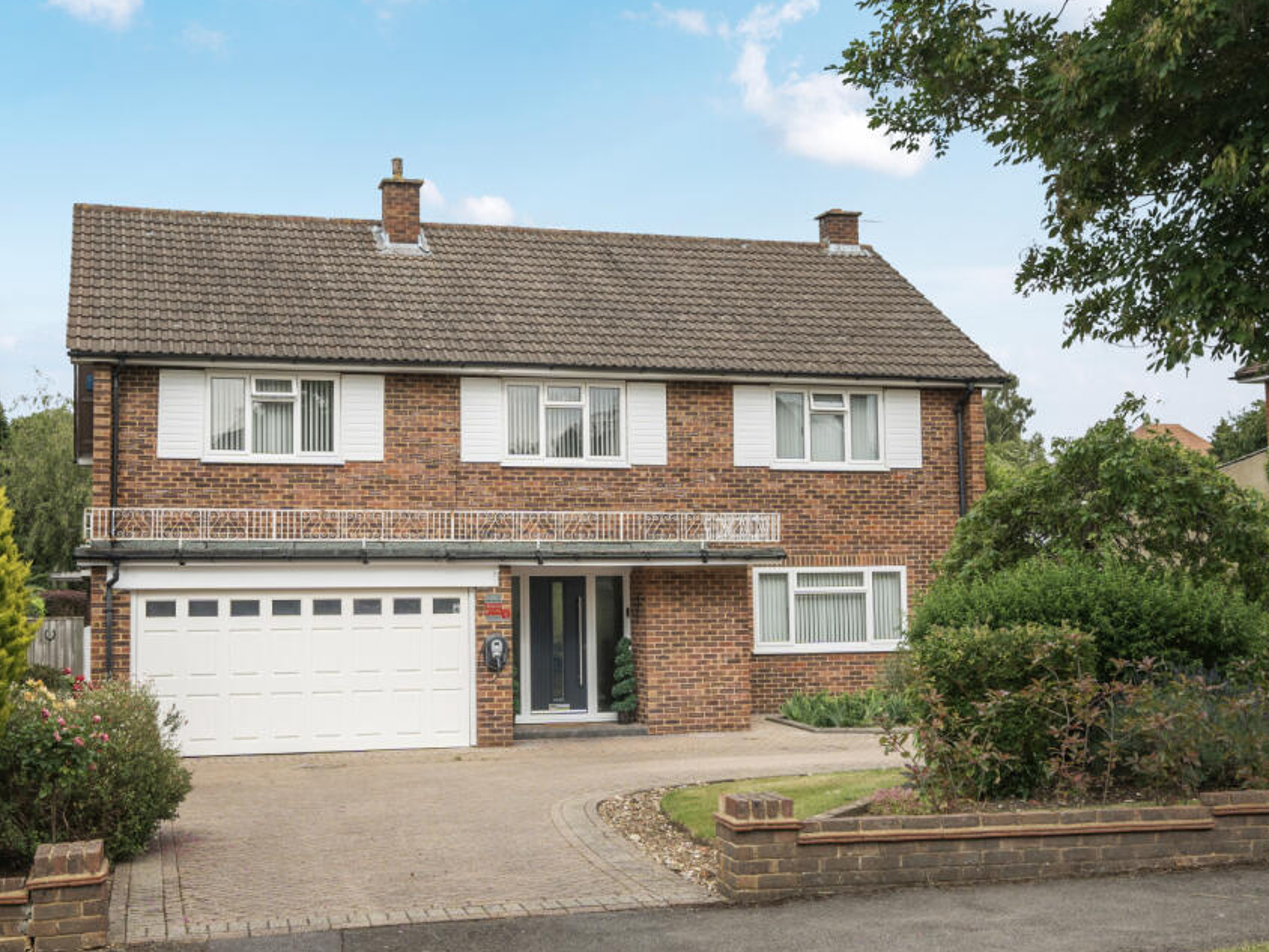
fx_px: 1540
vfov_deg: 34.3
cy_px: 484
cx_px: 517
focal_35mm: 42
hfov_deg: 44.6
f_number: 8
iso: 400
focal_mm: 24
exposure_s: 1/250
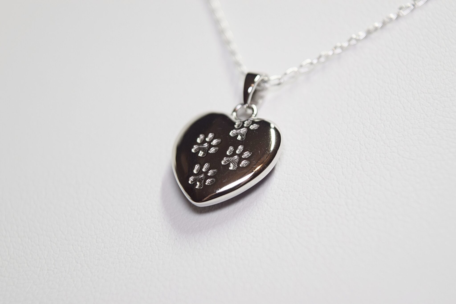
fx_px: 1045
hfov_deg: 24.6
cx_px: 228
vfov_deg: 16.6
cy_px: 152
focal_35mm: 82
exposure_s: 1/125
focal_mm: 55
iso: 400
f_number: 5.6
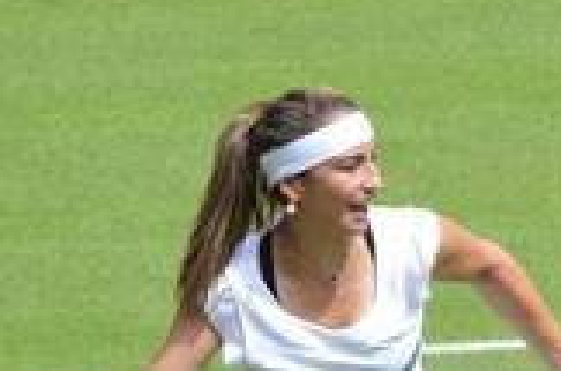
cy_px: 501
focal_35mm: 1623
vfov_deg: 0.8
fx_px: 25218
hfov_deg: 1.3
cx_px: 907
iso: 250
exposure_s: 1/640
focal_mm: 250
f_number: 5.3
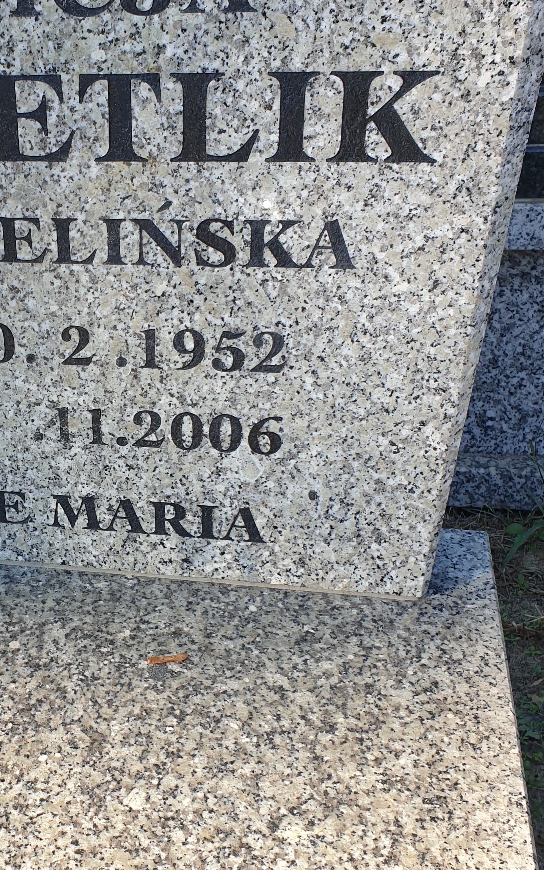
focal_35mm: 50
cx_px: 41
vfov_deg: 40.3
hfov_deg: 25.0
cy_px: 475
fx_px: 1186
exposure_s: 1/420
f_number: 2.4
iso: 50
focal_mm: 4.3
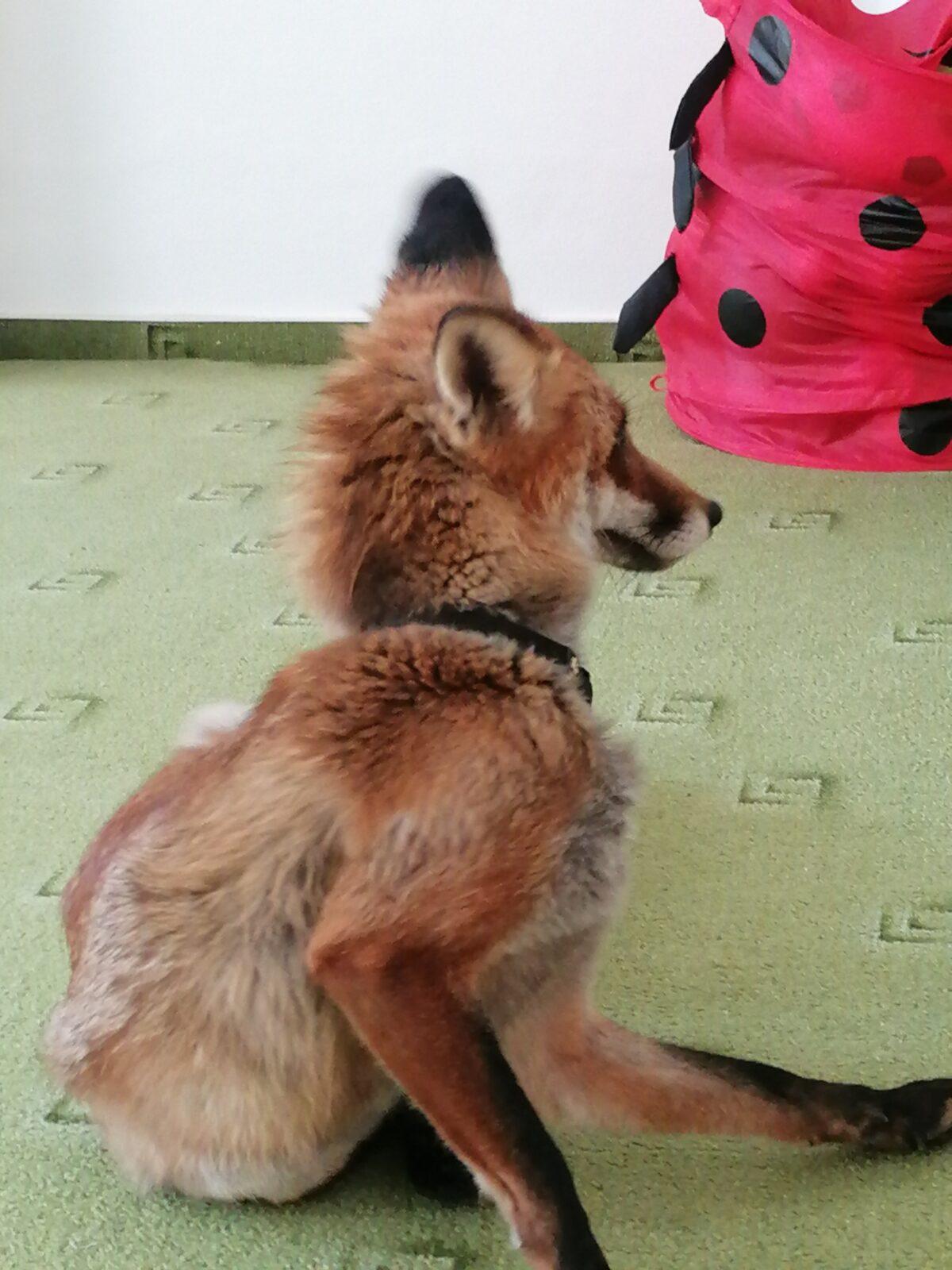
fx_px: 2750
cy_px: 635
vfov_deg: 26.0
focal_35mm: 75
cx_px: 476
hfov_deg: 19.6
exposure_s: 1/33.3
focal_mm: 4.75
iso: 320
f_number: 1.8
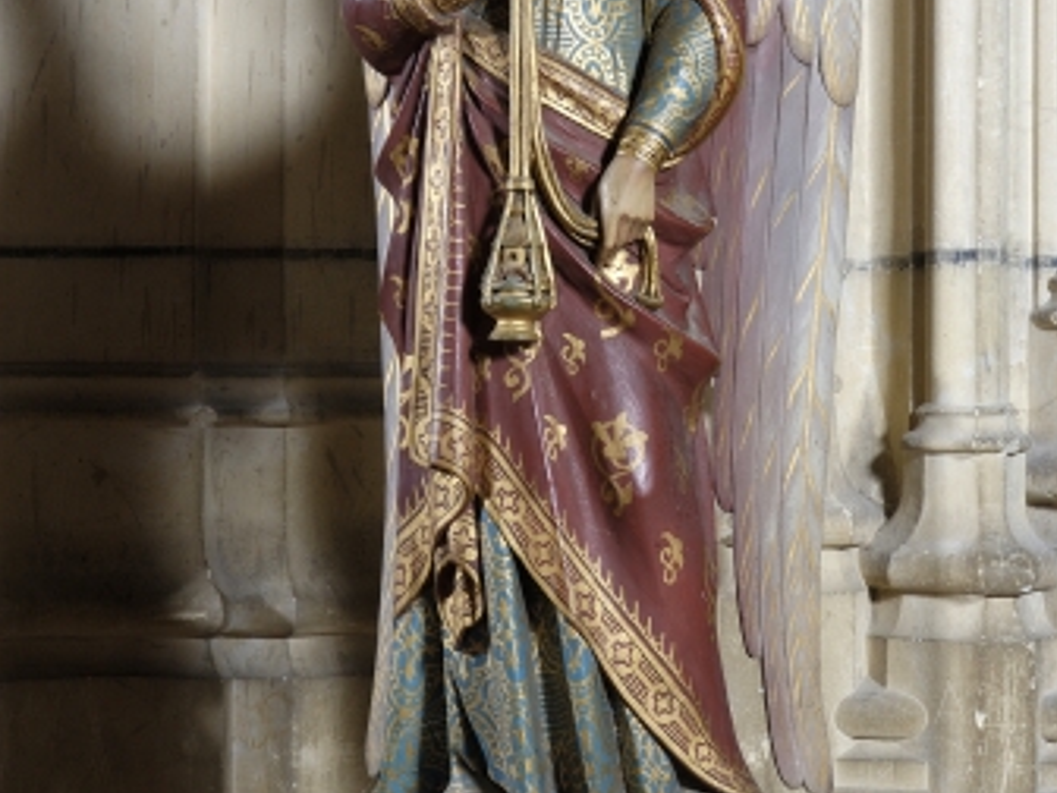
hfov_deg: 13.8
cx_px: 525
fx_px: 4358
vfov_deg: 10.4
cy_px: 245
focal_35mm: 143
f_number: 16
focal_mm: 65
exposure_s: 1/60
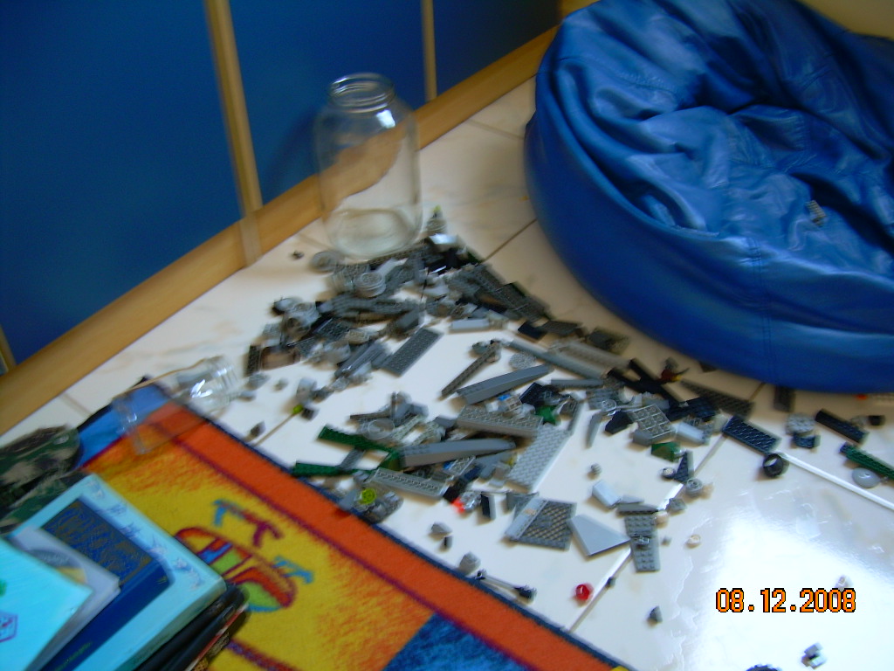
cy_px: 336
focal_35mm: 38
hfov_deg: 49.0
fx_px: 981
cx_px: 447
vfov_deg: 37.7
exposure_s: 1/7.3
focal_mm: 6.3
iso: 50
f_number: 2.8
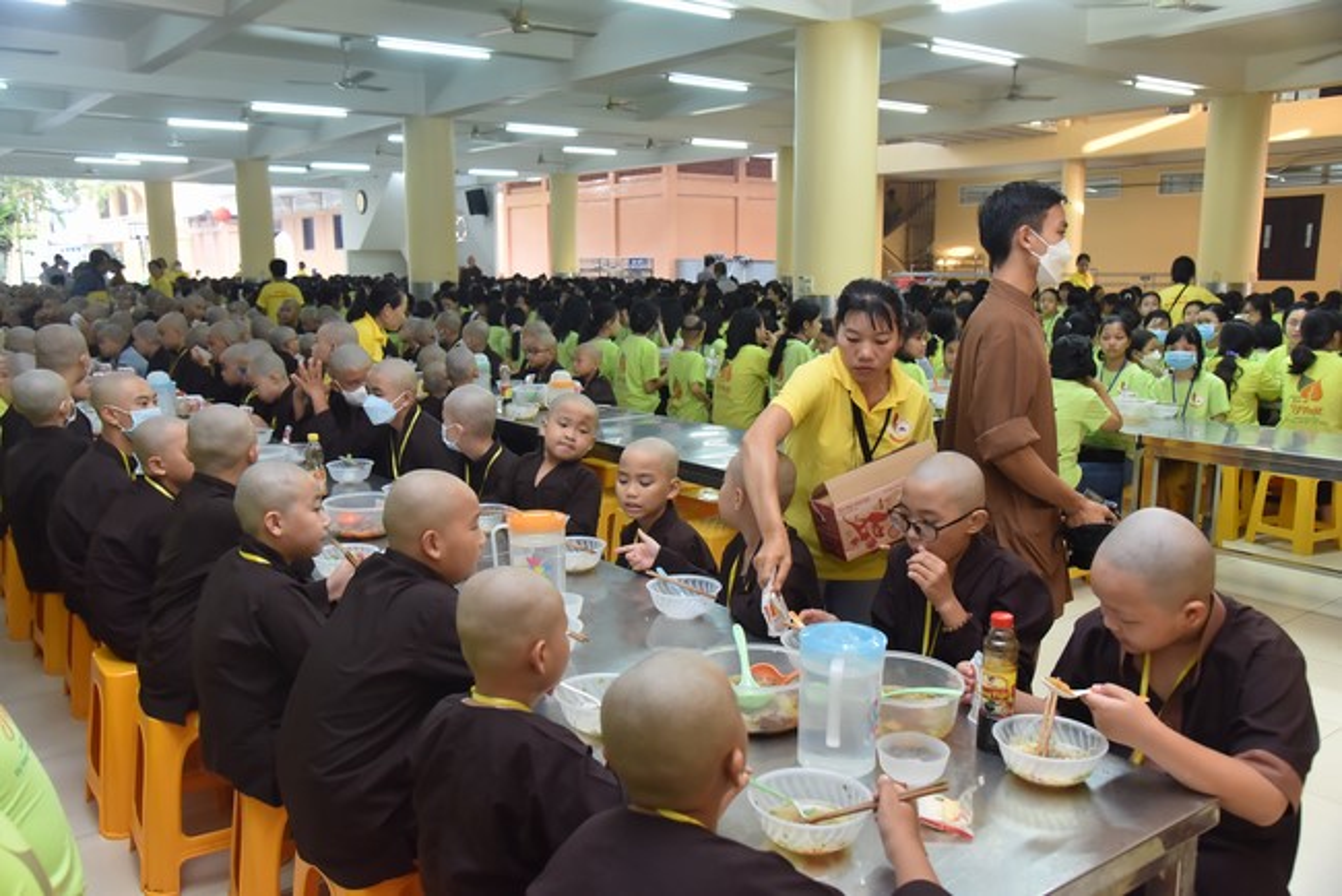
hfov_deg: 61.9
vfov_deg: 43.6
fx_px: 1119
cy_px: 448
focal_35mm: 30
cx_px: 671
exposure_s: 1/125
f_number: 5
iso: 1600
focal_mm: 30
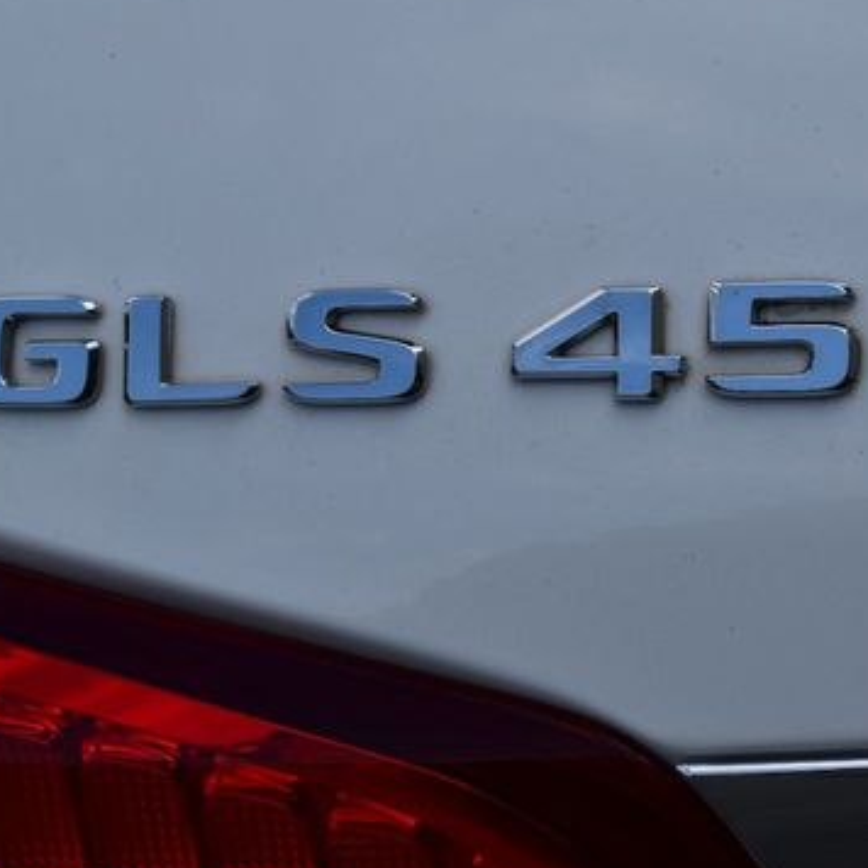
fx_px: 3121
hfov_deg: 15.8
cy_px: 406
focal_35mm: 110
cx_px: 590
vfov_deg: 15.8
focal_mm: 48
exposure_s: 1/500
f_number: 11
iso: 250
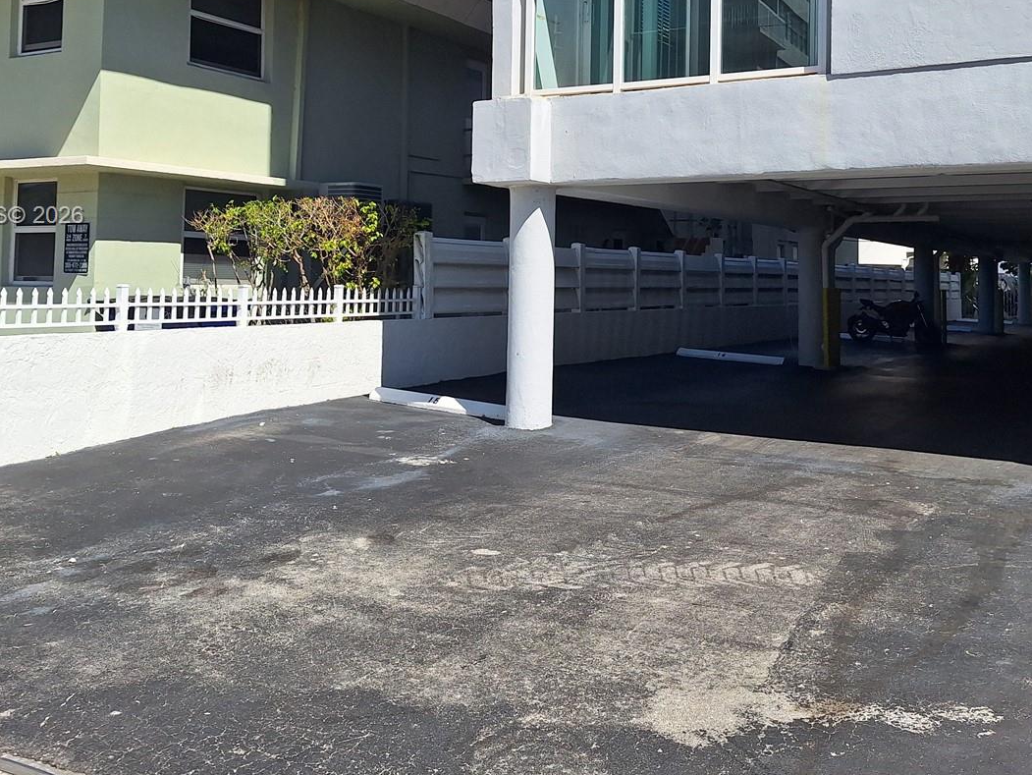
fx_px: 1044
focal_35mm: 35
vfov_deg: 39.9
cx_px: 564
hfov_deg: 52.5
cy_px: 217
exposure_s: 1/4717
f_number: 1.8
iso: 40
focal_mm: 5.54
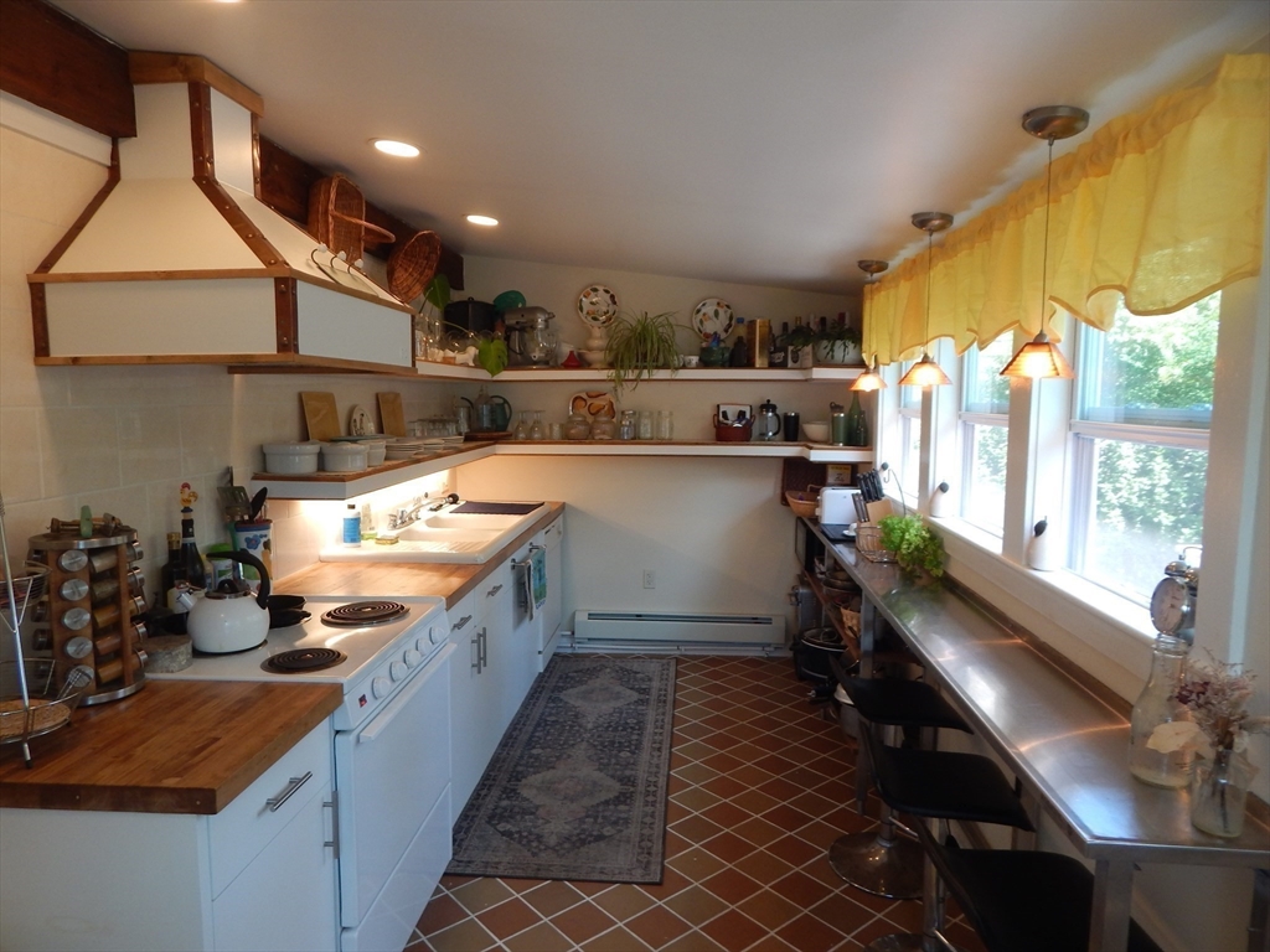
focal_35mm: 22
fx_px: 807
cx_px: 635
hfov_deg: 76.4
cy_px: 476
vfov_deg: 61.1
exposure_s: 1/60
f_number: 3
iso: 125
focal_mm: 4
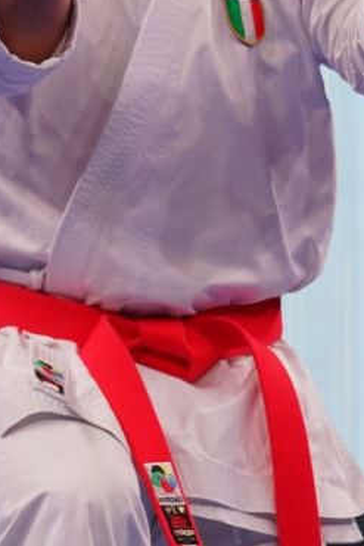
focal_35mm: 647
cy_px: 287
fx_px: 9821
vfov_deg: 3.2
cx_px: 124
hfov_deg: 2.1
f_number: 2.8
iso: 1000
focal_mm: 200
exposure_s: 1/500
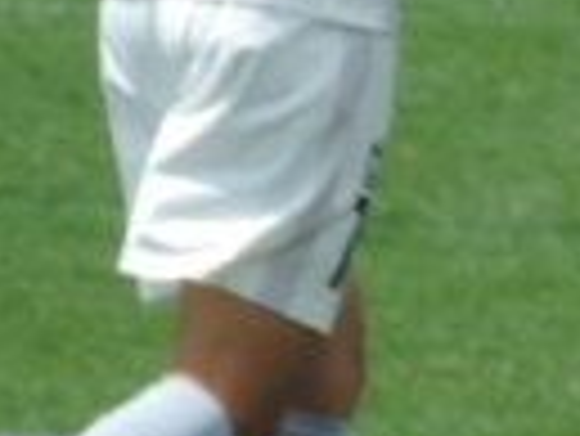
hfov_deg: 0.7
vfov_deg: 0.6
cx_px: 1785
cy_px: 126
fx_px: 45281
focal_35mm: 2700
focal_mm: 77.5
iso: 80
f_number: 4.9
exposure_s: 1/400
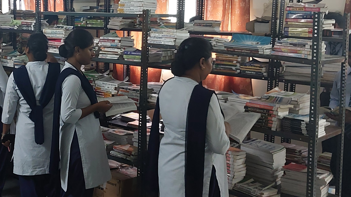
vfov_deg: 20.6
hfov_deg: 35.4
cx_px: 95
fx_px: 540
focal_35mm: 58
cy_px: 63
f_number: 1.8
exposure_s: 1/40
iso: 400
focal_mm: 4.6
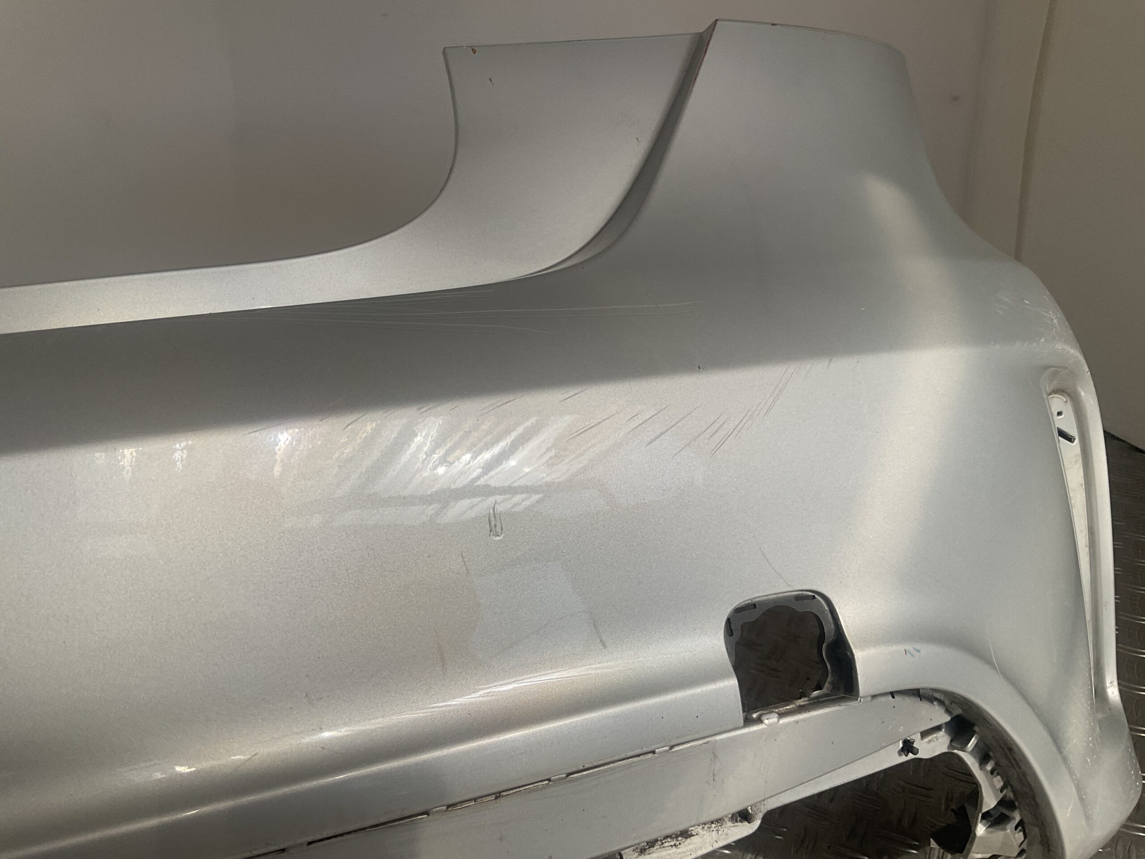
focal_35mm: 29
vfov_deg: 48.2
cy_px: 430
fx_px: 959
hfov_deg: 61.7
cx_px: 572
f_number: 1.8
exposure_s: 1/2227
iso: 16
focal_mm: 3
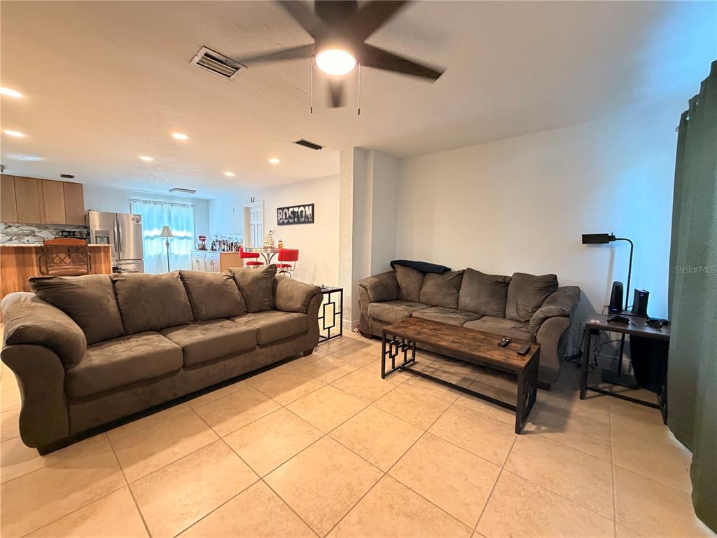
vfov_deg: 85.7
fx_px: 290
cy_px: 269
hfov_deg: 102.1
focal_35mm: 14
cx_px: 358
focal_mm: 2.22
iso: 640
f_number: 2.2
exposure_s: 1/60
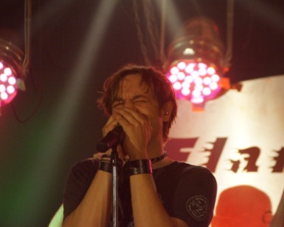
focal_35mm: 511
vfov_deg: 3.0
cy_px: 114
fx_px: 4295
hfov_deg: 3.8
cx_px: 134
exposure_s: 1/50
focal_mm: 300
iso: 3200
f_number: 6.3
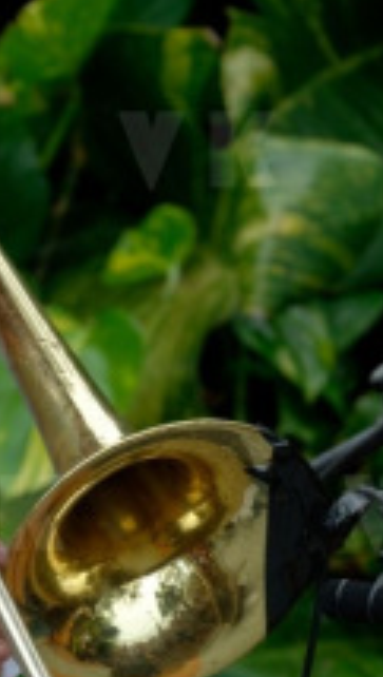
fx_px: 14207
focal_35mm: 790
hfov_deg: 1.5
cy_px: 585
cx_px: -239
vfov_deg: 2.7
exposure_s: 1/125
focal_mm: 180
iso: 250
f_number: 8
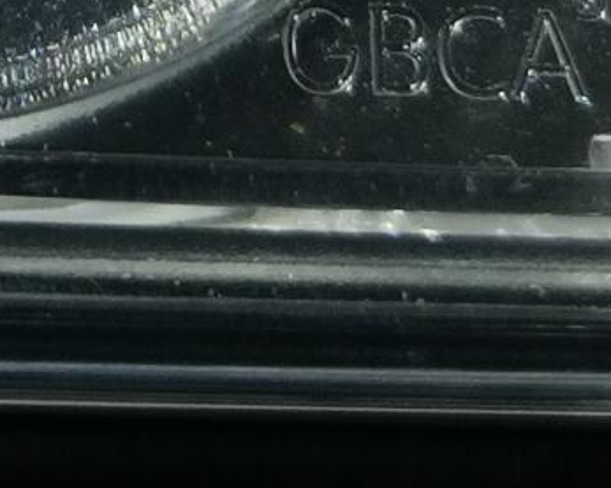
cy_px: -876
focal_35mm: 299
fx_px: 5402
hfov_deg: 6.4
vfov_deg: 5.0
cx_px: -261
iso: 80
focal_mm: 6.67
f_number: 1.9
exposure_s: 1/100
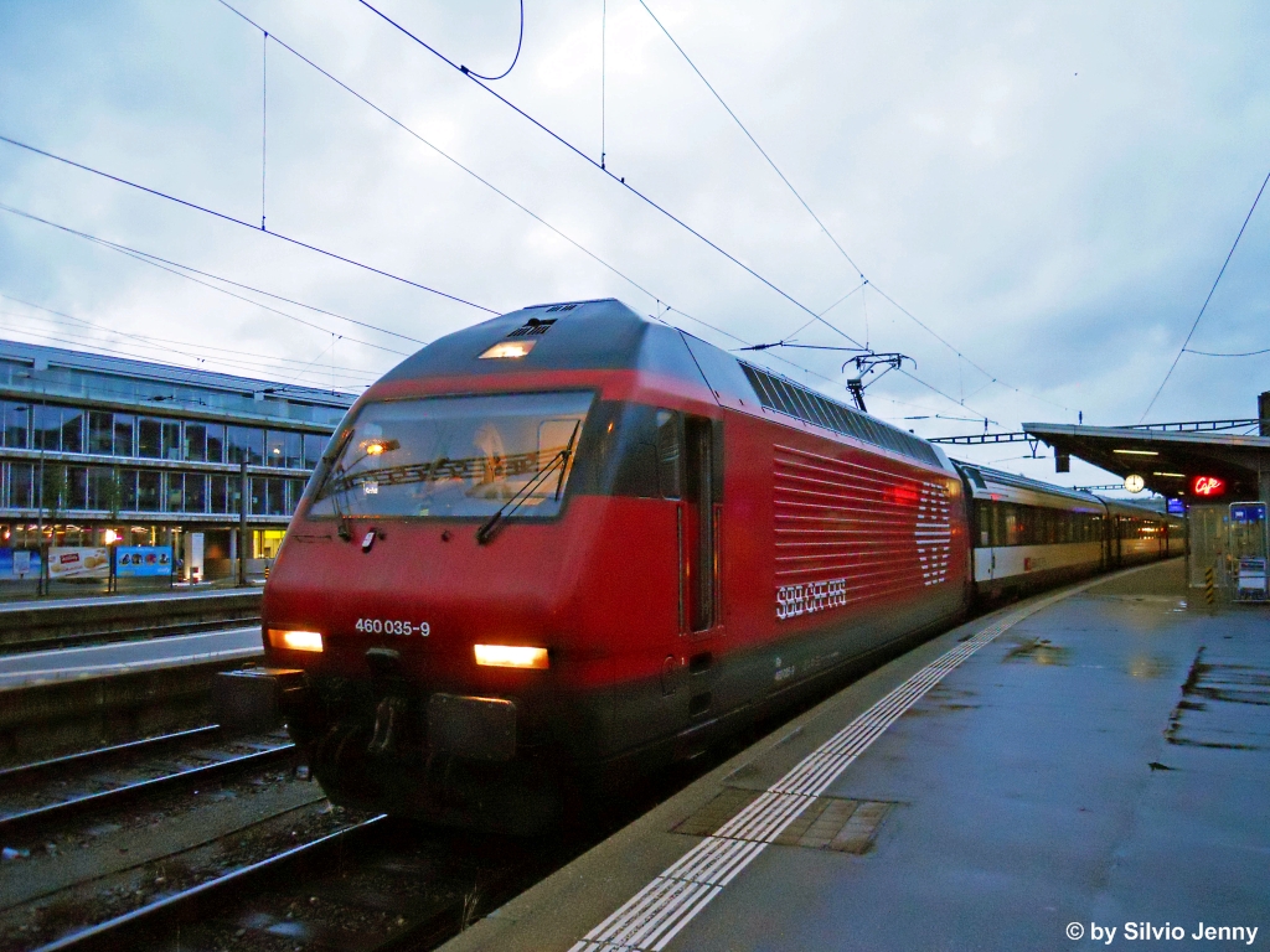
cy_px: 476
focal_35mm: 28
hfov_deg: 63.4
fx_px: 1027
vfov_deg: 49.7
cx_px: 635
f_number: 2.7
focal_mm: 5
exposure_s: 1/125
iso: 800
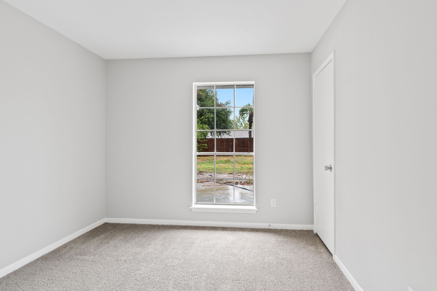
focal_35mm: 18
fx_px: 218
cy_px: 138
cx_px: 227
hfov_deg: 90.0
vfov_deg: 67.3
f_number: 2.8
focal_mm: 17
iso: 200
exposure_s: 1/30
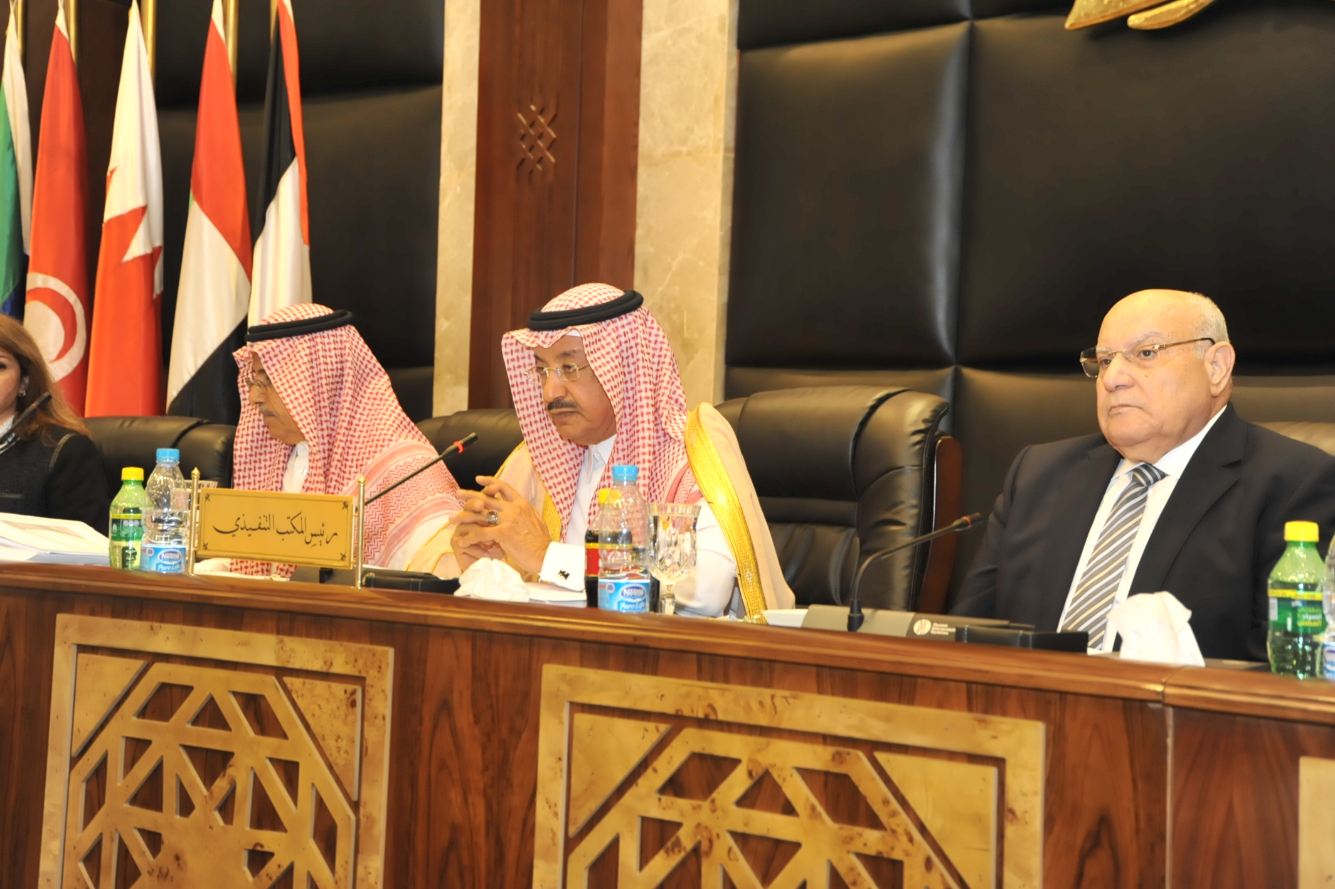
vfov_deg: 21.9
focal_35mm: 62
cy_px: 444
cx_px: 668
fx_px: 2298
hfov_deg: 32.4
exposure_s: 1/50
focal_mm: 62
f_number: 5.6
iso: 1800
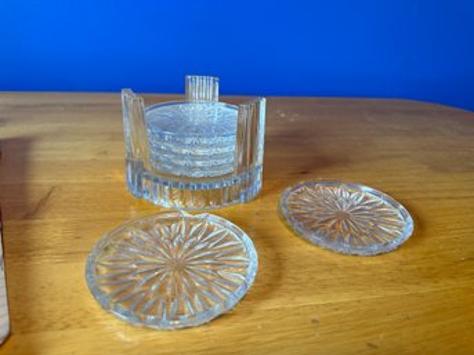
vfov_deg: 56.8
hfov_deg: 71.6
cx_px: 237
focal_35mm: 24
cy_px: 178
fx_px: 329
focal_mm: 6.86
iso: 250
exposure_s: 1/60
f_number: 1.78
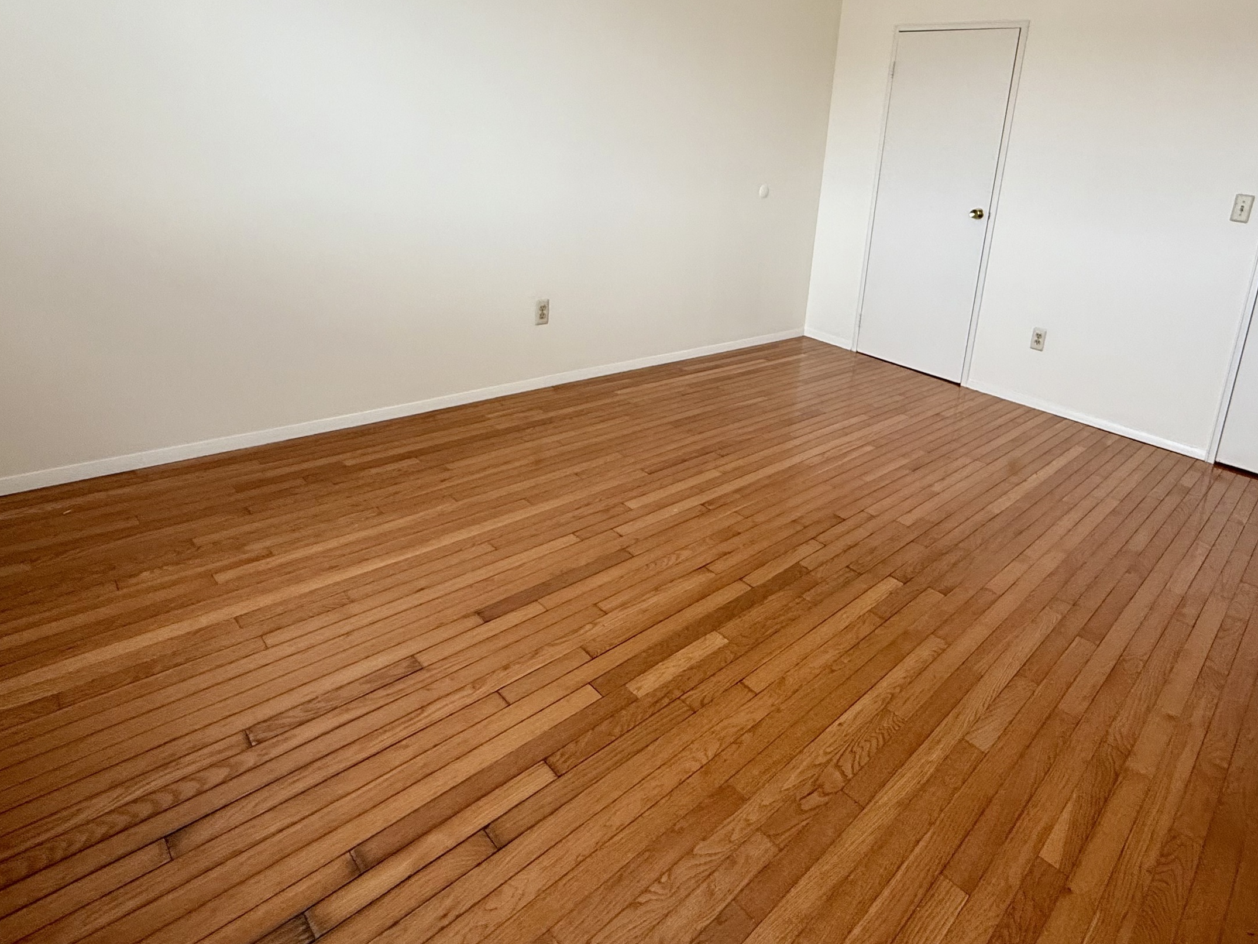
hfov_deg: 80.7
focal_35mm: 20
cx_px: 757
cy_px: 302
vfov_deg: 64.0
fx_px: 727
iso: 160
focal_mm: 2.22
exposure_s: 1/99
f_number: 2.2
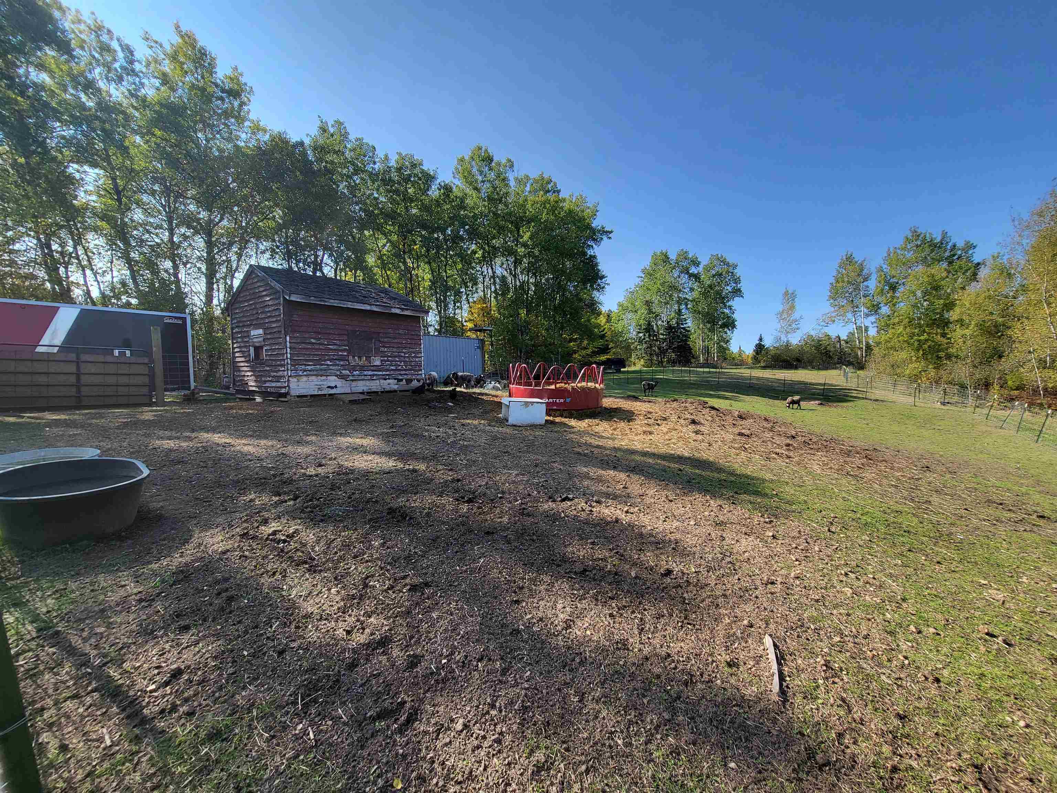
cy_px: 396
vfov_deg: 89.9
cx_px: 528
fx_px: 397
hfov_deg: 106.2
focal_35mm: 13
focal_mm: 1.74
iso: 32
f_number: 2.2
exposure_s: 1/559
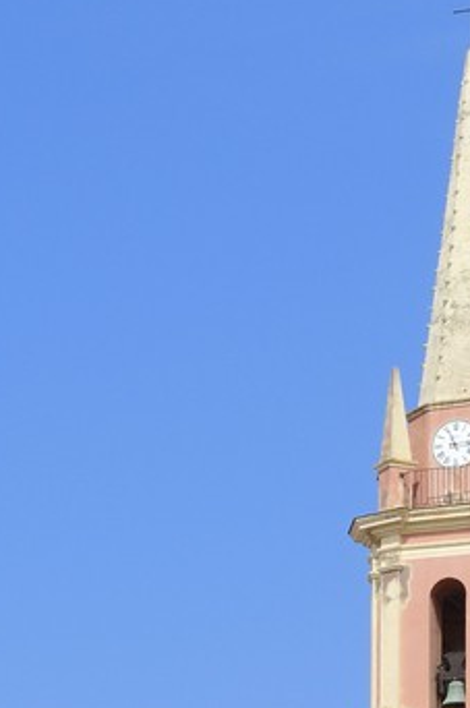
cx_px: -118
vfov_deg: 7.6
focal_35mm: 262
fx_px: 5146
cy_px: 1362
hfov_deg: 5.2
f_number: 14
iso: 200
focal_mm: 56
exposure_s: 1/200
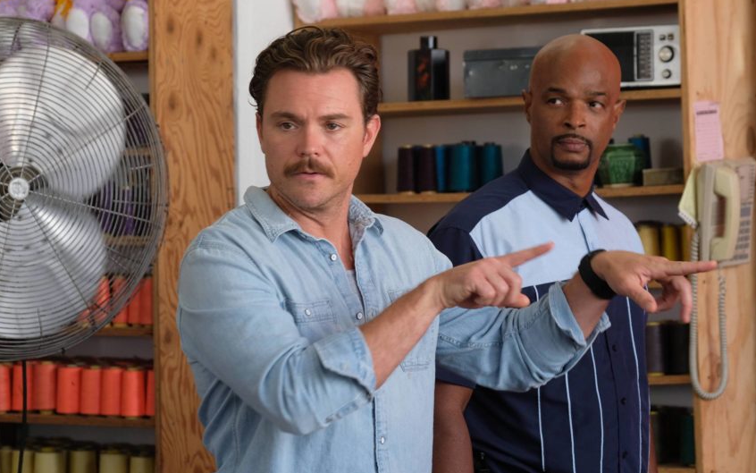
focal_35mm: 132
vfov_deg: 9.9
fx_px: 2720
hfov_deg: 15.8
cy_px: 284
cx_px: 383
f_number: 4.5
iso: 640
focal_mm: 71.5
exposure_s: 1/160
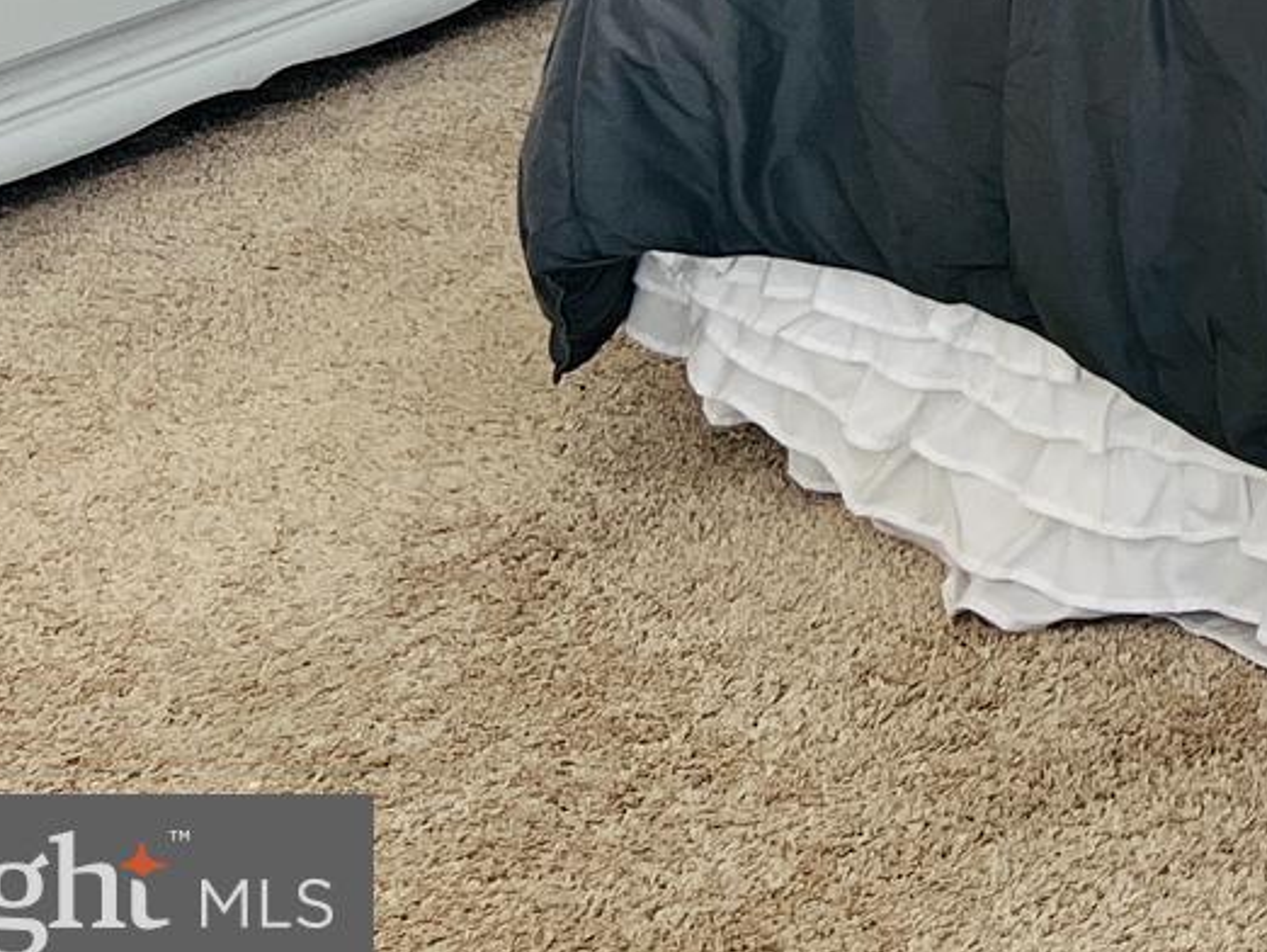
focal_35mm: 102
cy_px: -872
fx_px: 3735
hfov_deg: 16.3
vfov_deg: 12.9
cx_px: 2252
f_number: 1.5
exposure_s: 1/120
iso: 125
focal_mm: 5.7
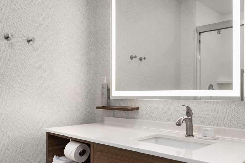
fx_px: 231
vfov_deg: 38.9
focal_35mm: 34
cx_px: 130
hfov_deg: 55.8
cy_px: 87
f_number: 9
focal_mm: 31
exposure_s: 1/1.67
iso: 160
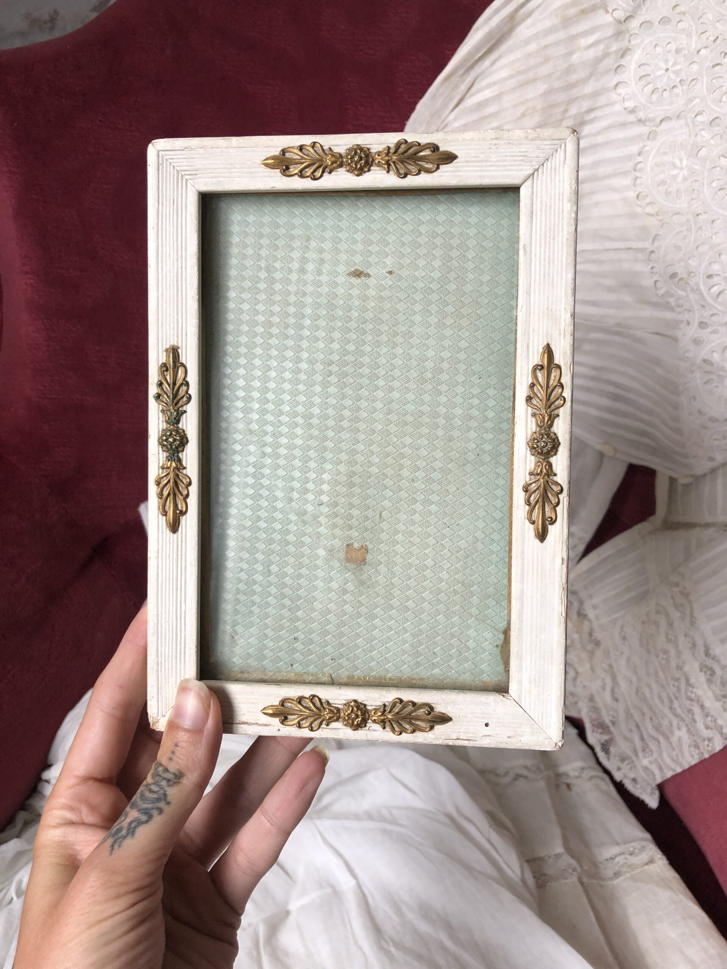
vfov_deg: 63.4
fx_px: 784
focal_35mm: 28
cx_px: 364
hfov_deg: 49.7
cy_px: 484
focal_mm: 4
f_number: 1.8
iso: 25
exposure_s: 1/30
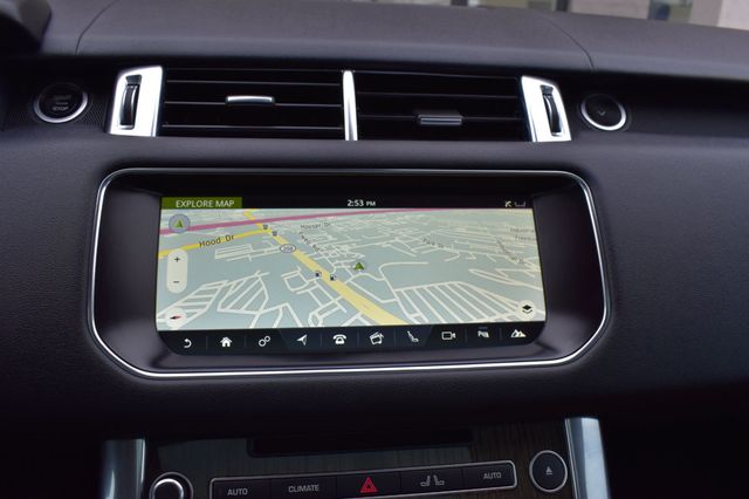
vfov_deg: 43.6
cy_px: 250
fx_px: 624
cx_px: 374
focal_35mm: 30
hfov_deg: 62.0
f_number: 8
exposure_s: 1/60
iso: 400
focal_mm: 20
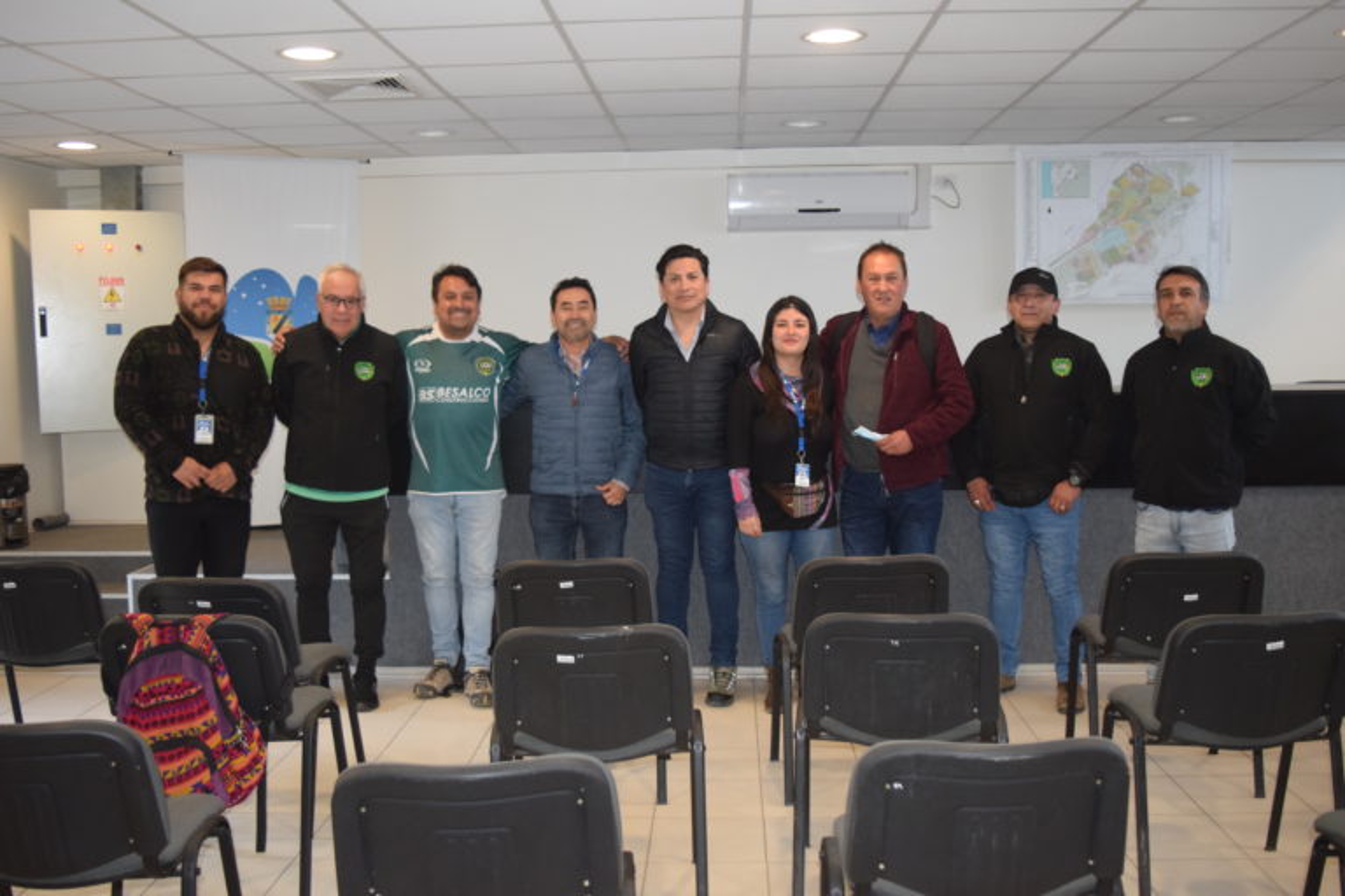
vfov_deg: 38.4
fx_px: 1289
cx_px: 672
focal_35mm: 34
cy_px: 448
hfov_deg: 55.1
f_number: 3.8
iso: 1400
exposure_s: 1/60
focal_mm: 23
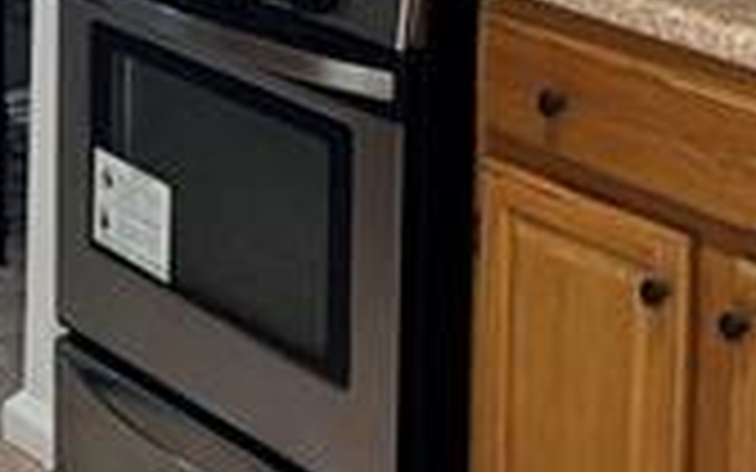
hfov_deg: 16.6
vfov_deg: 10.0
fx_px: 2596
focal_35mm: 126
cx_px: 328
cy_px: -279
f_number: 1.5
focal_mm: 5.7
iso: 50
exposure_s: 1/30
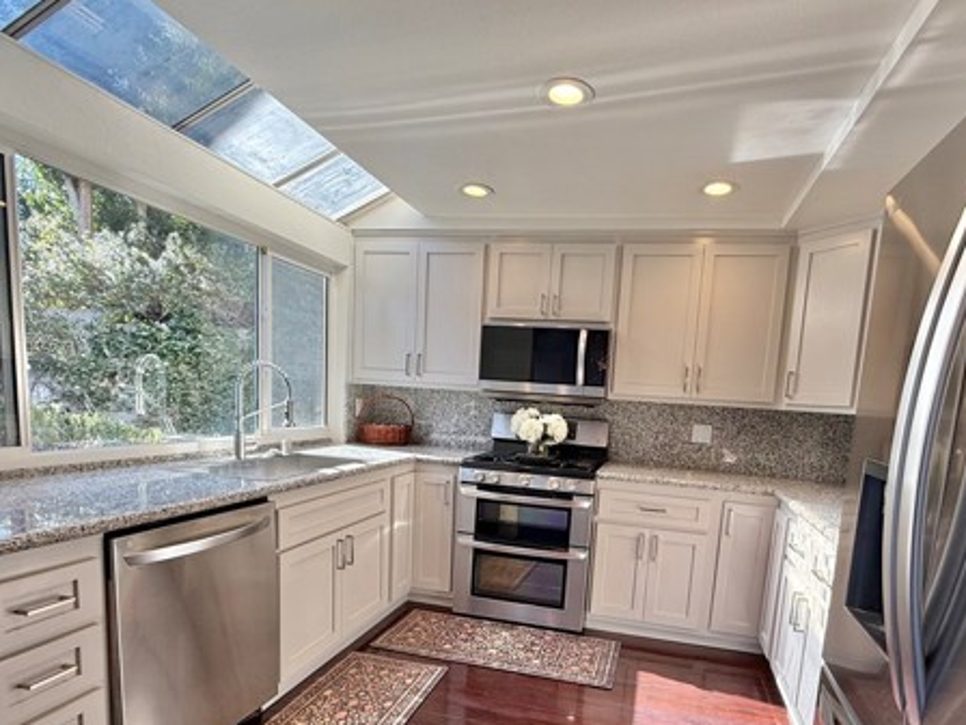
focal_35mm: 20
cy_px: 466
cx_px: 548
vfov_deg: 64.7
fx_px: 558
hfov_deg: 81.3
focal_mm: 2.22
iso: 64
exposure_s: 1/151
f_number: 2.2
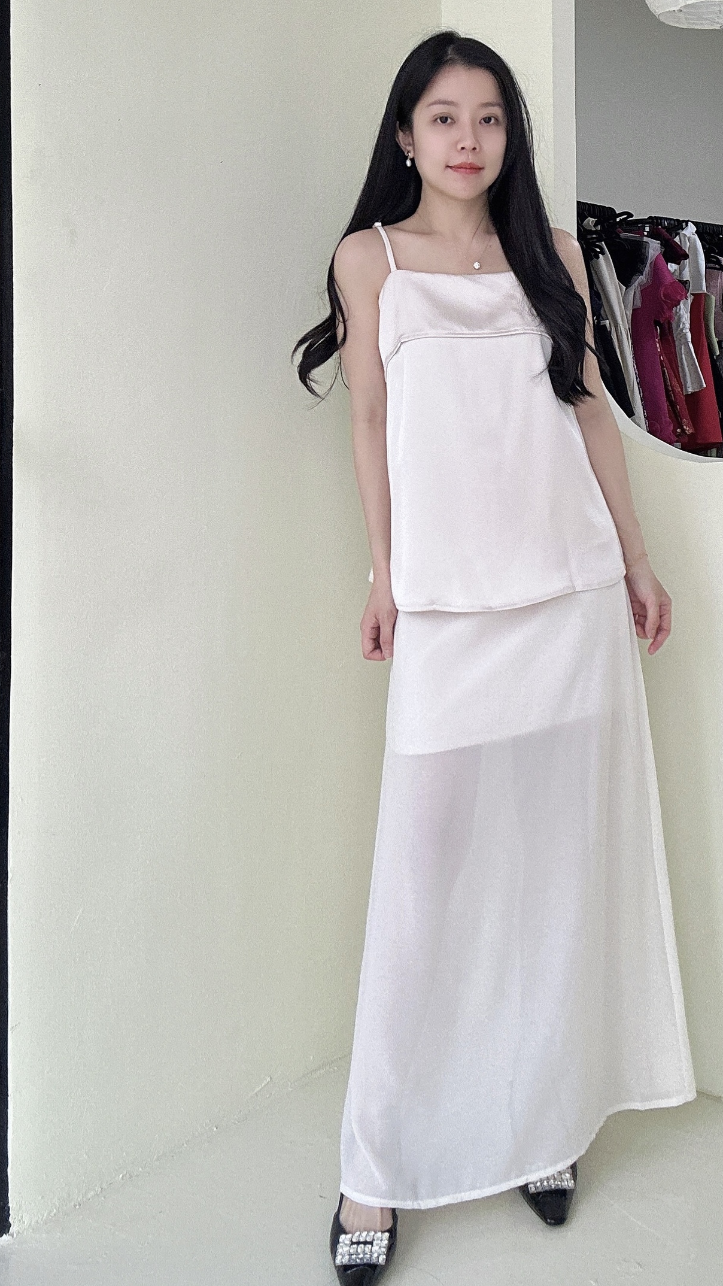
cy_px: 632
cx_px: 485
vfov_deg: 67.9
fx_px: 954
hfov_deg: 40.9
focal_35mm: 28
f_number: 1.9
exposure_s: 1/60
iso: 80
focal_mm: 2.69
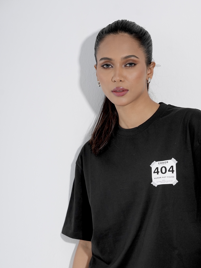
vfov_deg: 13.9
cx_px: 150
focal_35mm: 141
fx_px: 1092
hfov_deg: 10.5
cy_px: 200
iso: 320
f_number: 5.6
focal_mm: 85
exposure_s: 1/160
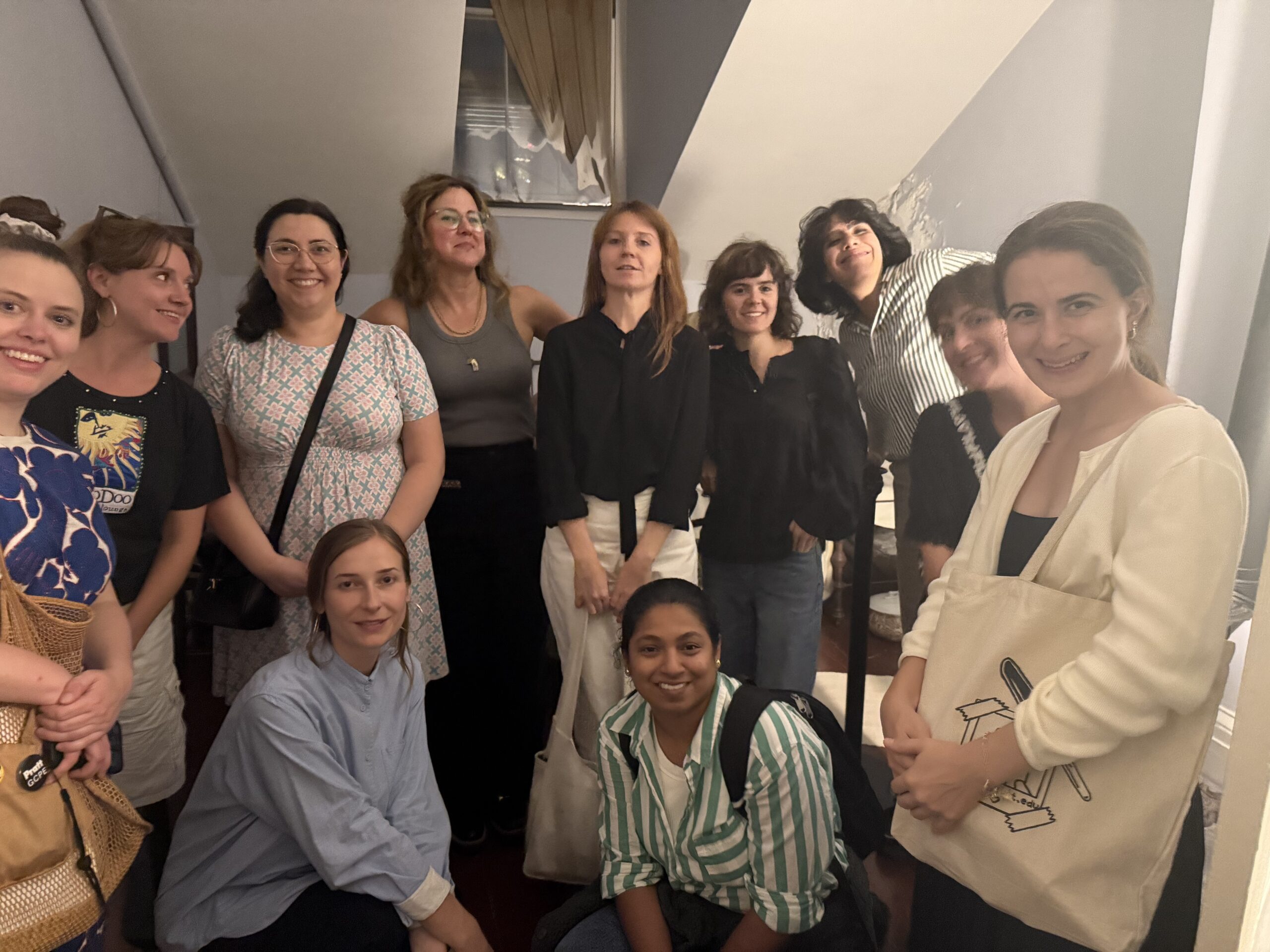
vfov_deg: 56.8
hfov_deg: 71.6
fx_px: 881
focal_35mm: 24
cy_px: 476
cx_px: 635
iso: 1600
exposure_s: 1/24
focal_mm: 6.76
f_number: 1.78
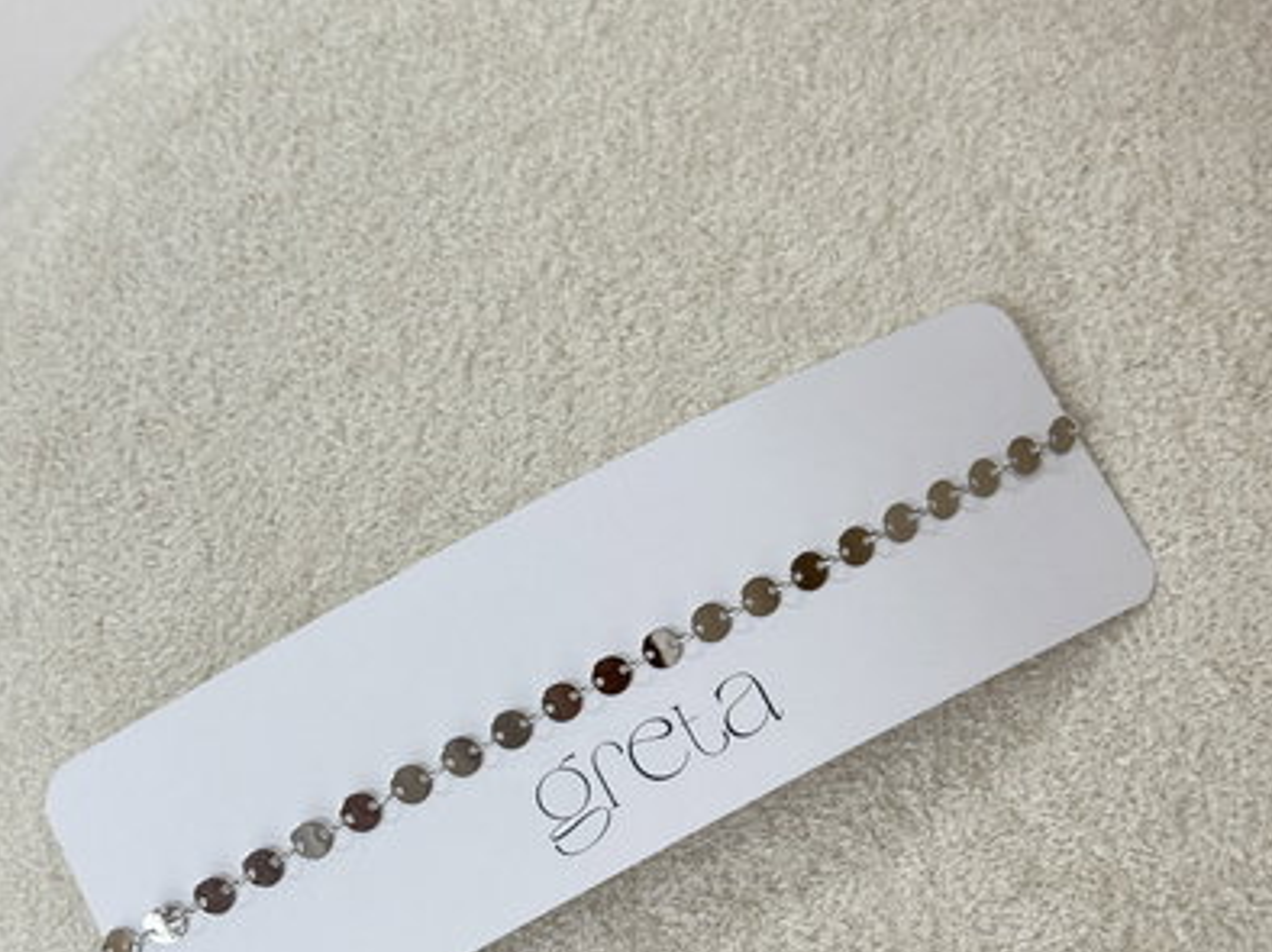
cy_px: 599
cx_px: 633
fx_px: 2387
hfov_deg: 29.8
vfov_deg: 22.5
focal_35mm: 65
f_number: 1.78
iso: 160
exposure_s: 1/50
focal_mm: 6.76
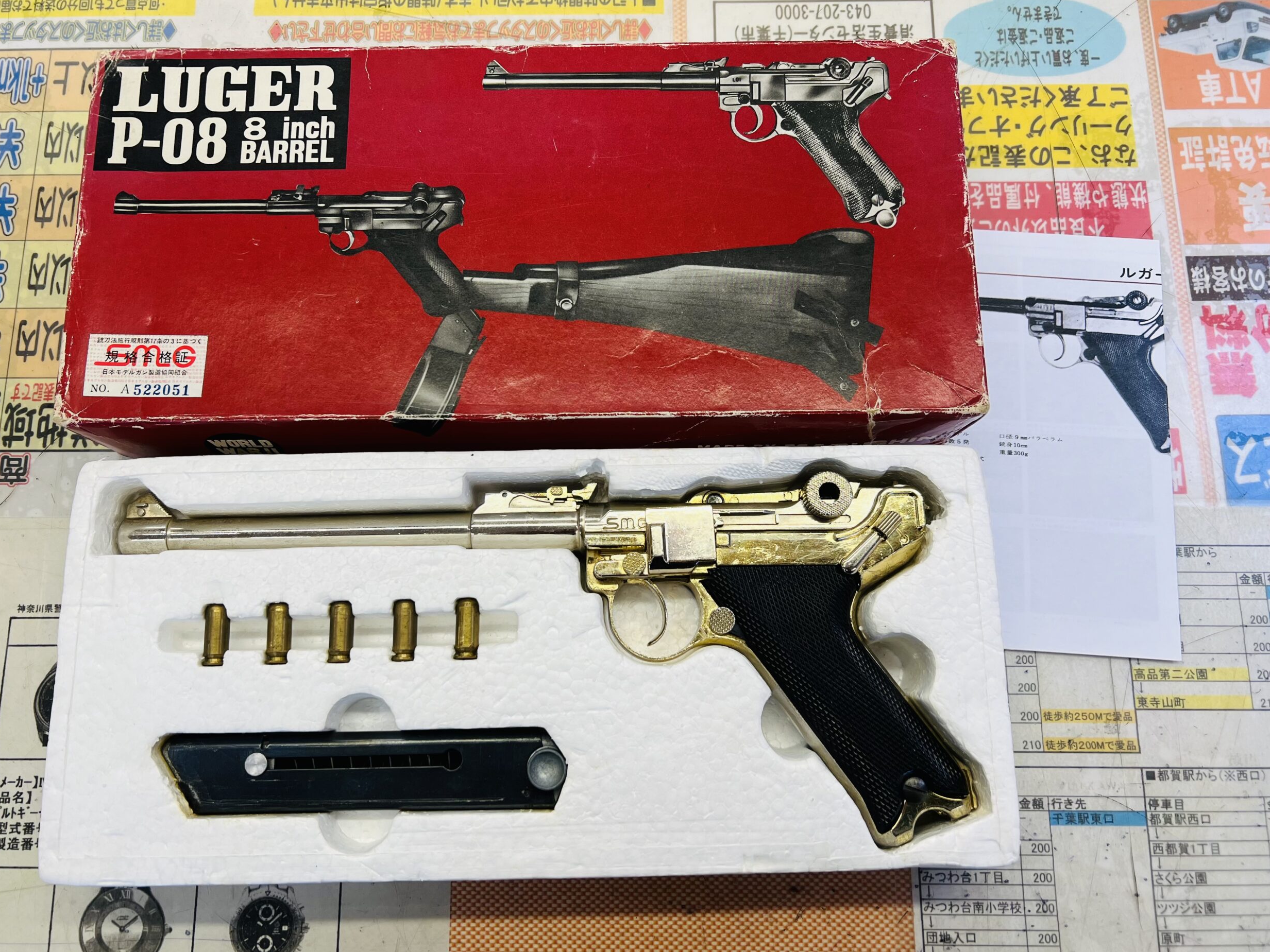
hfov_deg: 65.3
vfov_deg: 51.4
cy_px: 468
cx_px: 611
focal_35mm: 27
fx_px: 991
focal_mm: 5.7
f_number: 1.5
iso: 32
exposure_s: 1/100
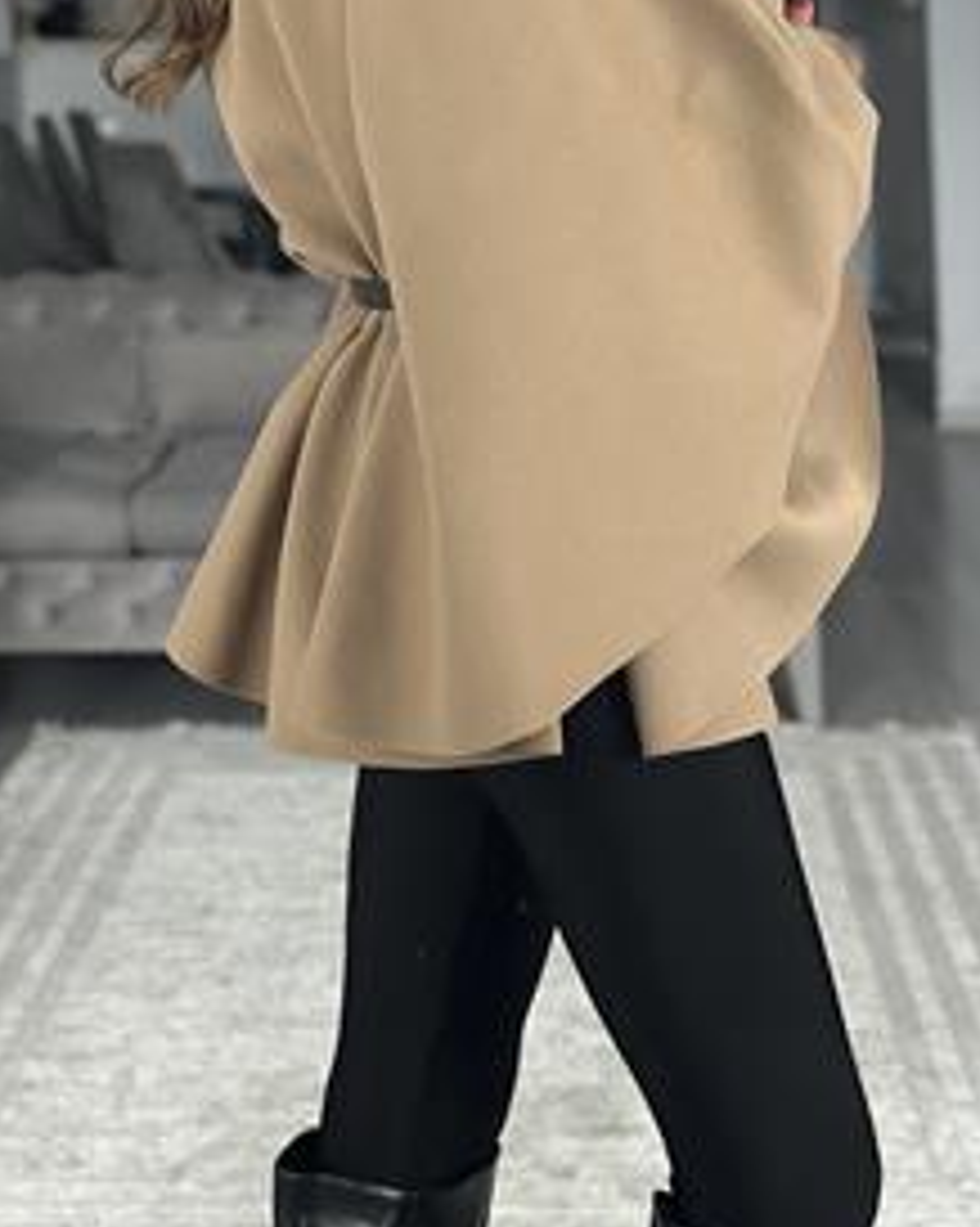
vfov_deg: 21.6
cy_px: 189
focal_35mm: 87
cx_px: 445
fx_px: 3158
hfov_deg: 17.6
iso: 500
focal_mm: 6.86
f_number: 1.78
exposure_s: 1/40
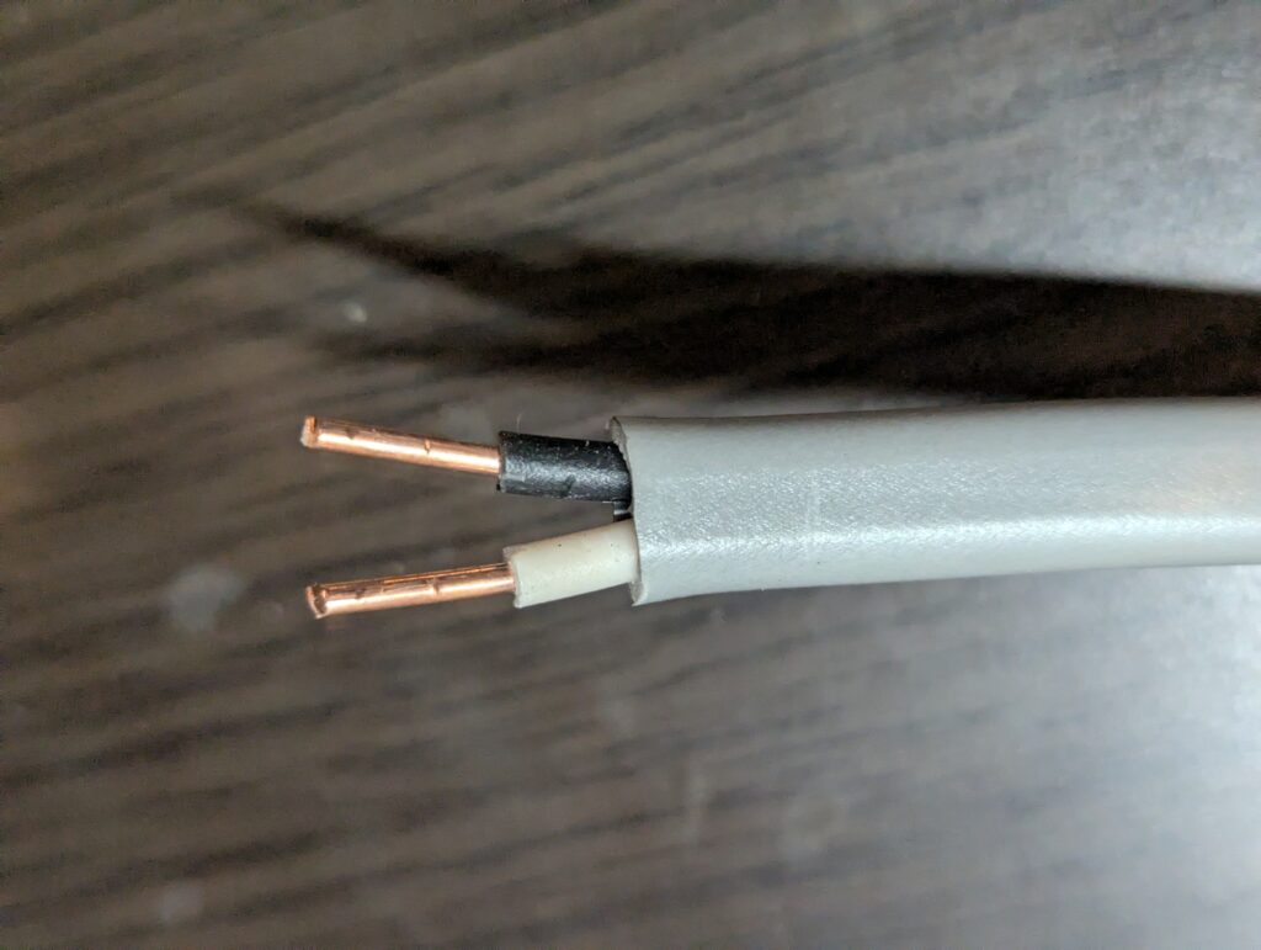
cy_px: 475
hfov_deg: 39.6
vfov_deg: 30.3
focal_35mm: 48
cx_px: 630
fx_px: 1751
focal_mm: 6.81
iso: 870
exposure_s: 1/82
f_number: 1.85
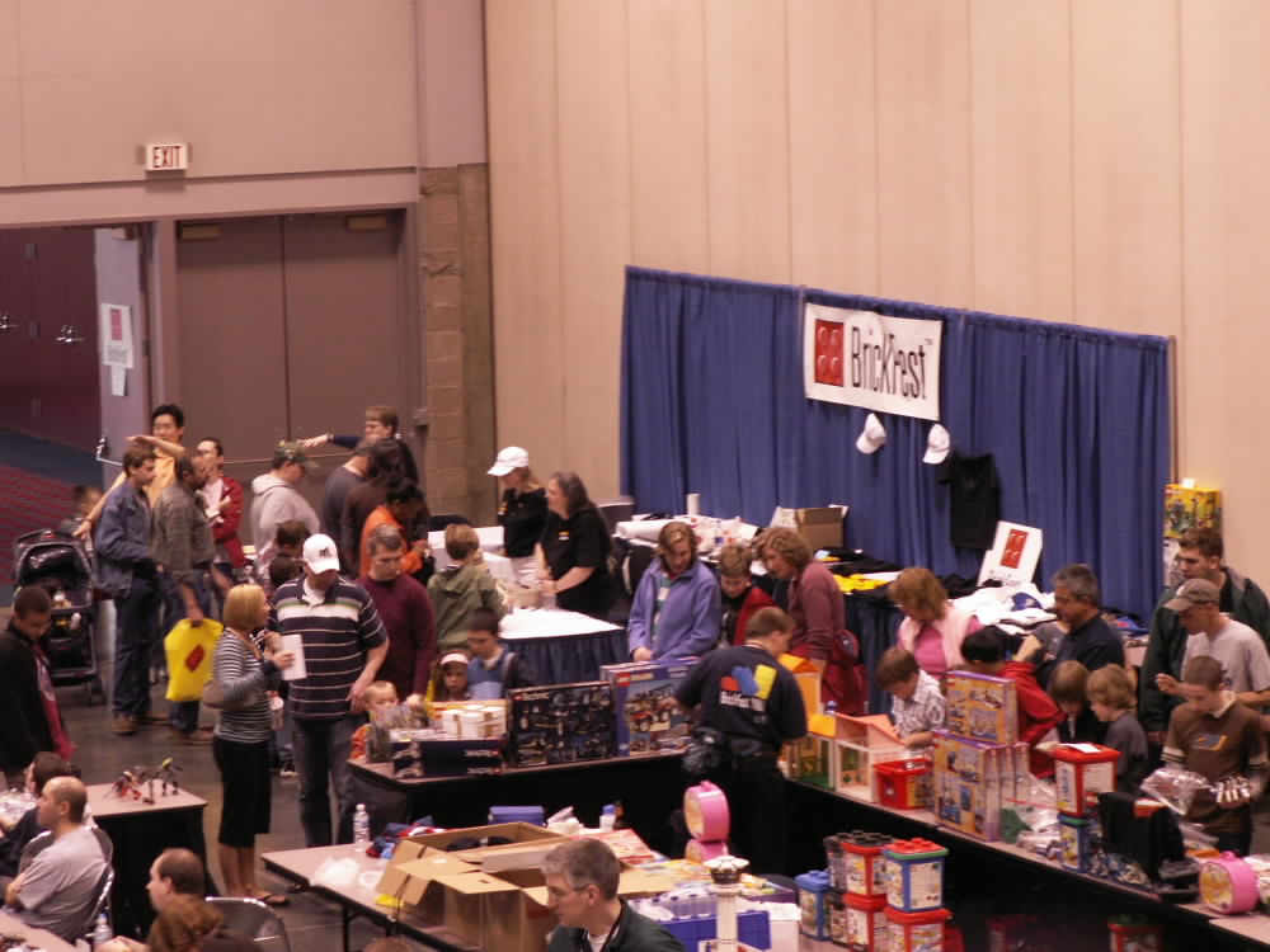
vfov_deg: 10.7
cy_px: 476
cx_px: 635
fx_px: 5063
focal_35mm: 138
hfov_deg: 14.3
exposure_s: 1/13
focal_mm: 22.6
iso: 160
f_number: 4
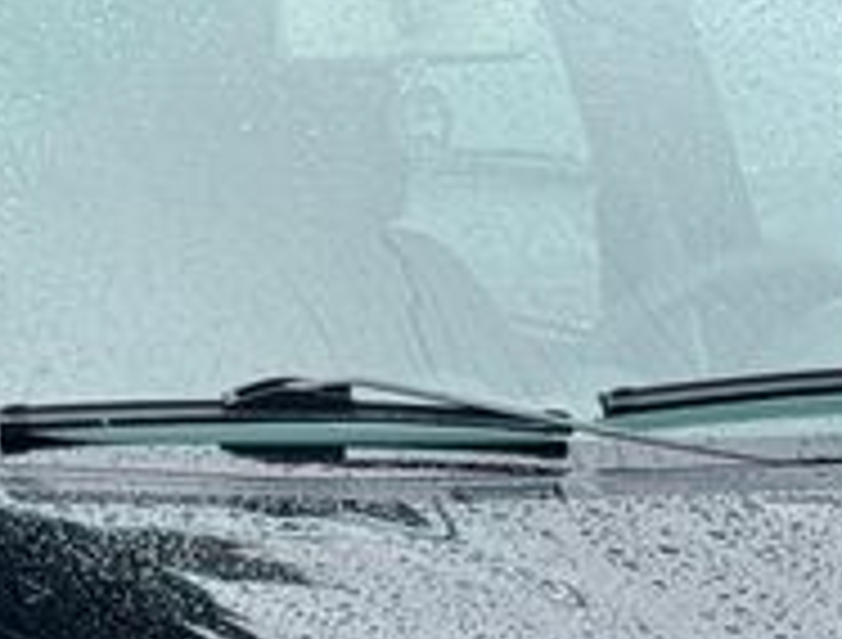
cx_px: 669
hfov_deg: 8.1
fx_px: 5962
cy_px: 814
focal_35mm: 244
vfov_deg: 6.1
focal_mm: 6.76
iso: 64
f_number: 1.78
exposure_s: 1/1597
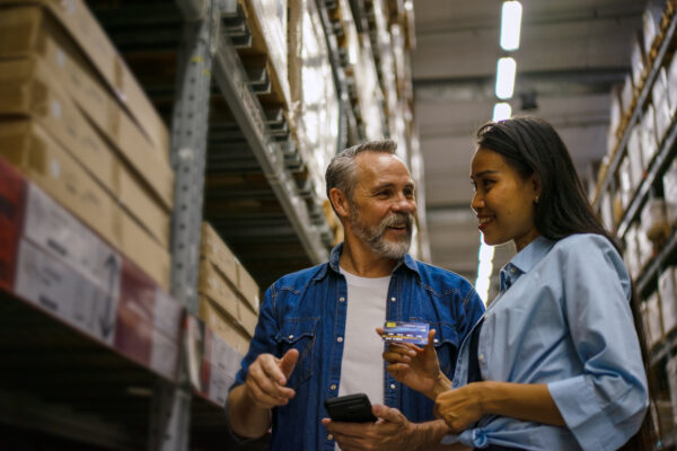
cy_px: 226
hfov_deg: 43.6
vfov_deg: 29.9
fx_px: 846
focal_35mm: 45
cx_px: 338
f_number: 1.8
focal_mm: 45
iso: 400
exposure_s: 1/250
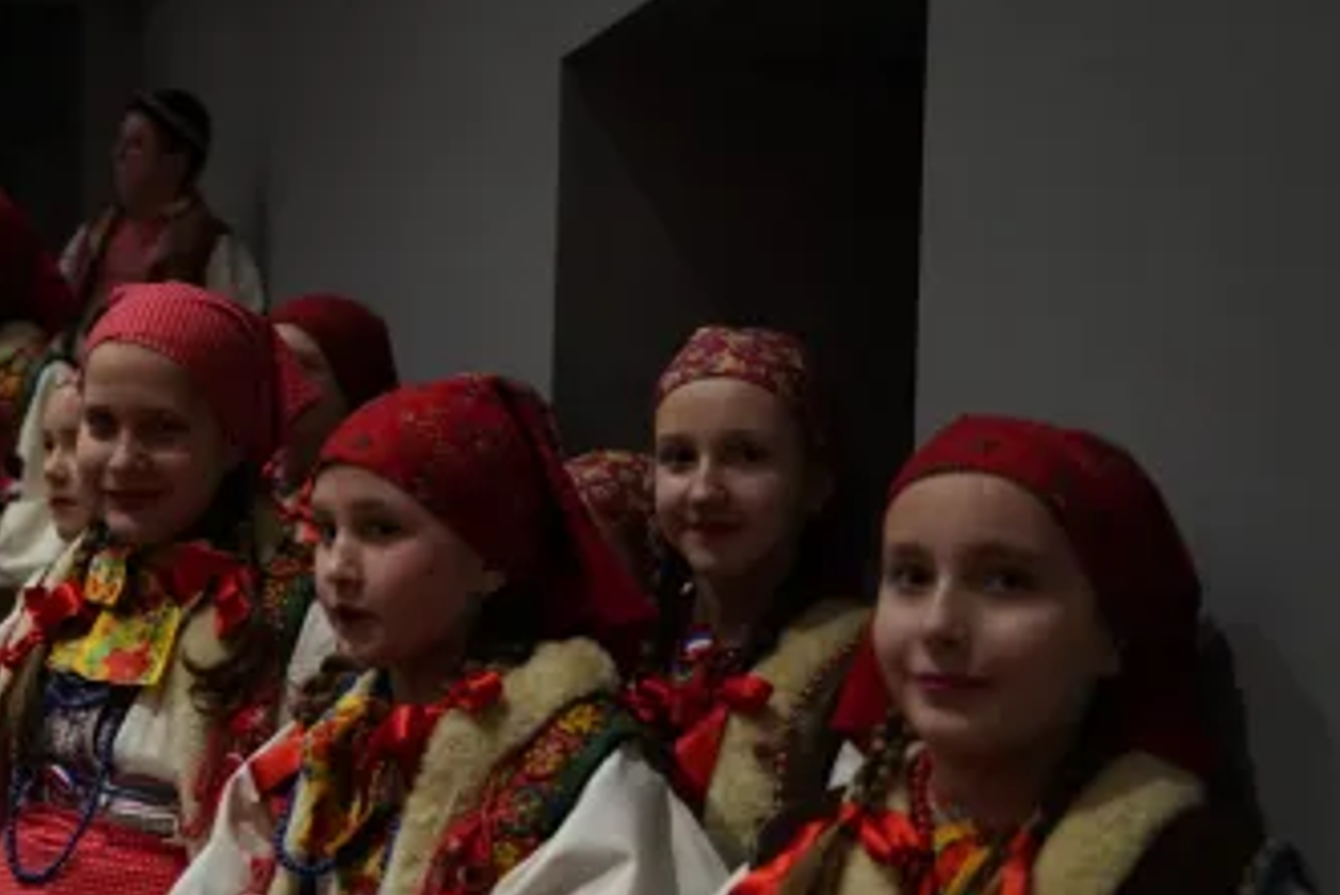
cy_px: 607
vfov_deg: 23.2
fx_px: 2165
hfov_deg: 34.0
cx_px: 433
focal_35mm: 58
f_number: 2.8
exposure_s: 1/15
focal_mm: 40.1
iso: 5000
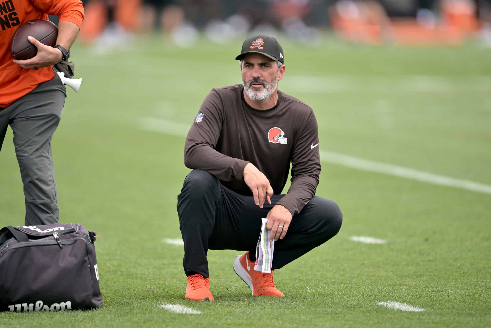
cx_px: 246
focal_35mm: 560
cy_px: 164
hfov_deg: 3.7
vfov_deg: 2.5
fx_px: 7638
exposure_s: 1/2000
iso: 320
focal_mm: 560
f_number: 4
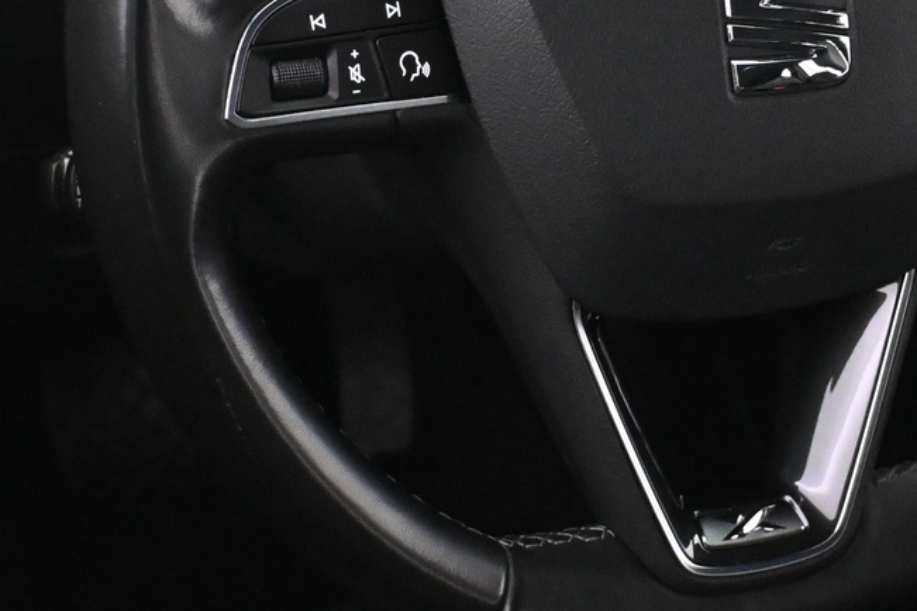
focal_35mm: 114
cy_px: -6
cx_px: 670
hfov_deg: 17.9
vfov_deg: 11.9
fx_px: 2900
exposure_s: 1/50
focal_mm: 30.5
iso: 8000
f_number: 4.8
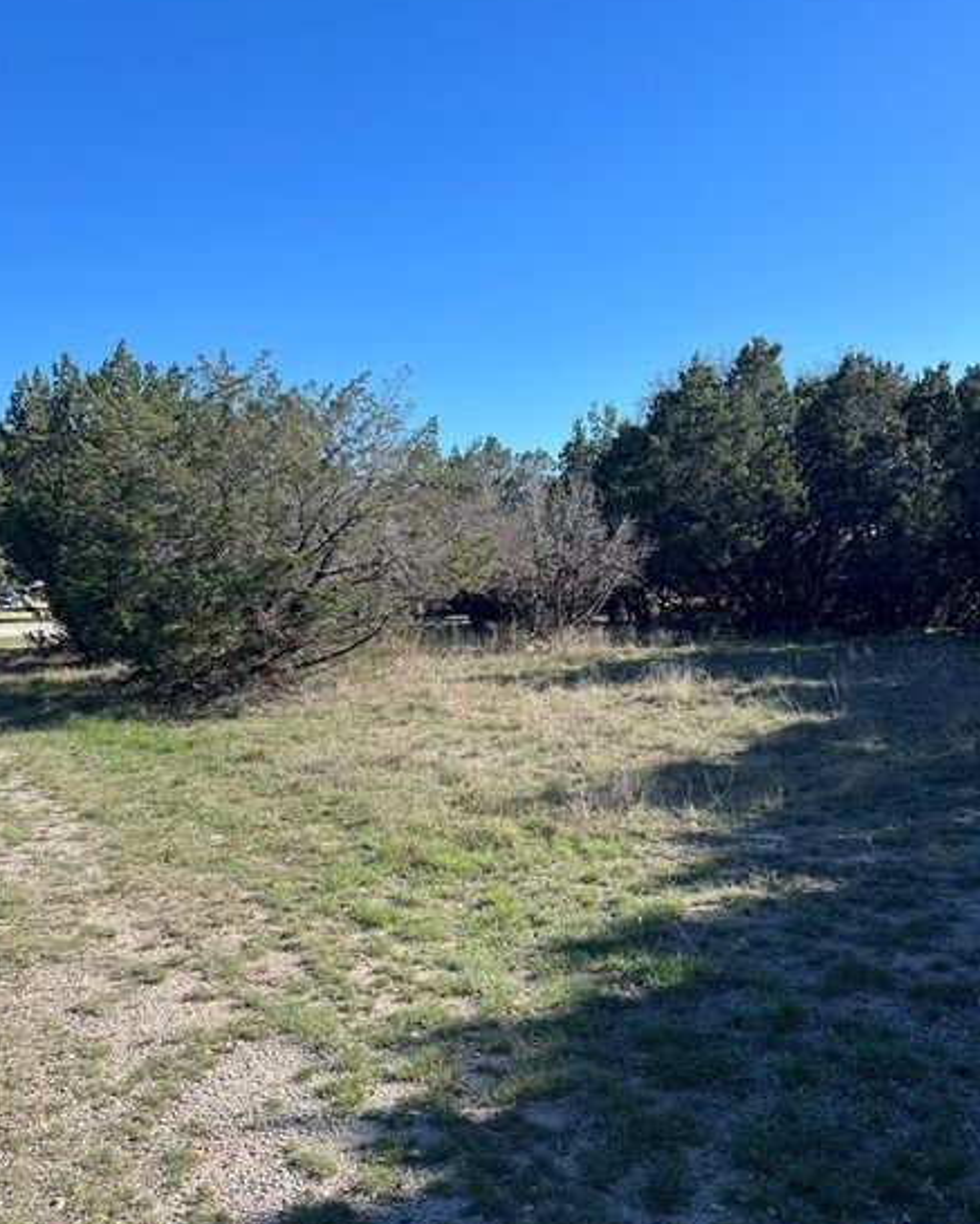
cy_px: 571
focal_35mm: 31
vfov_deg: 57.1
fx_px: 1124
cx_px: 502
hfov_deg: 47.1
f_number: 1.5
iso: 50
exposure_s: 1/2513
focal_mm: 5.7
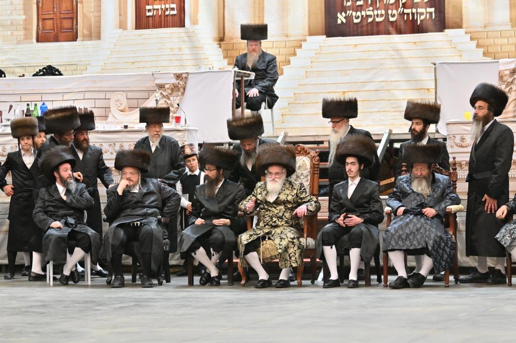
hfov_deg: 16.7
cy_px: 172
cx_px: 258
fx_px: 1762
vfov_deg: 11.1
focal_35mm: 123
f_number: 2.8
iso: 640
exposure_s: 1/250
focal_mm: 82
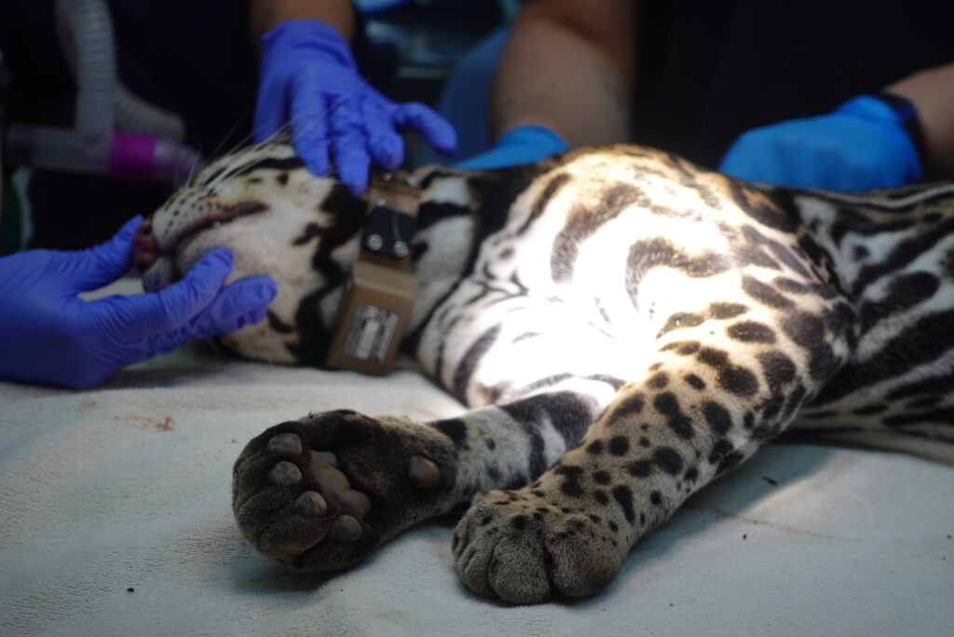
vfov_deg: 19.5
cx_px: 477
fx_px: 1855
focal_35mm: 70
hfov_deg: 28.8
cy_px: 318
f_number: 2.8
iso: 250
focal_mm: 25.7
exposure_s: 1/80
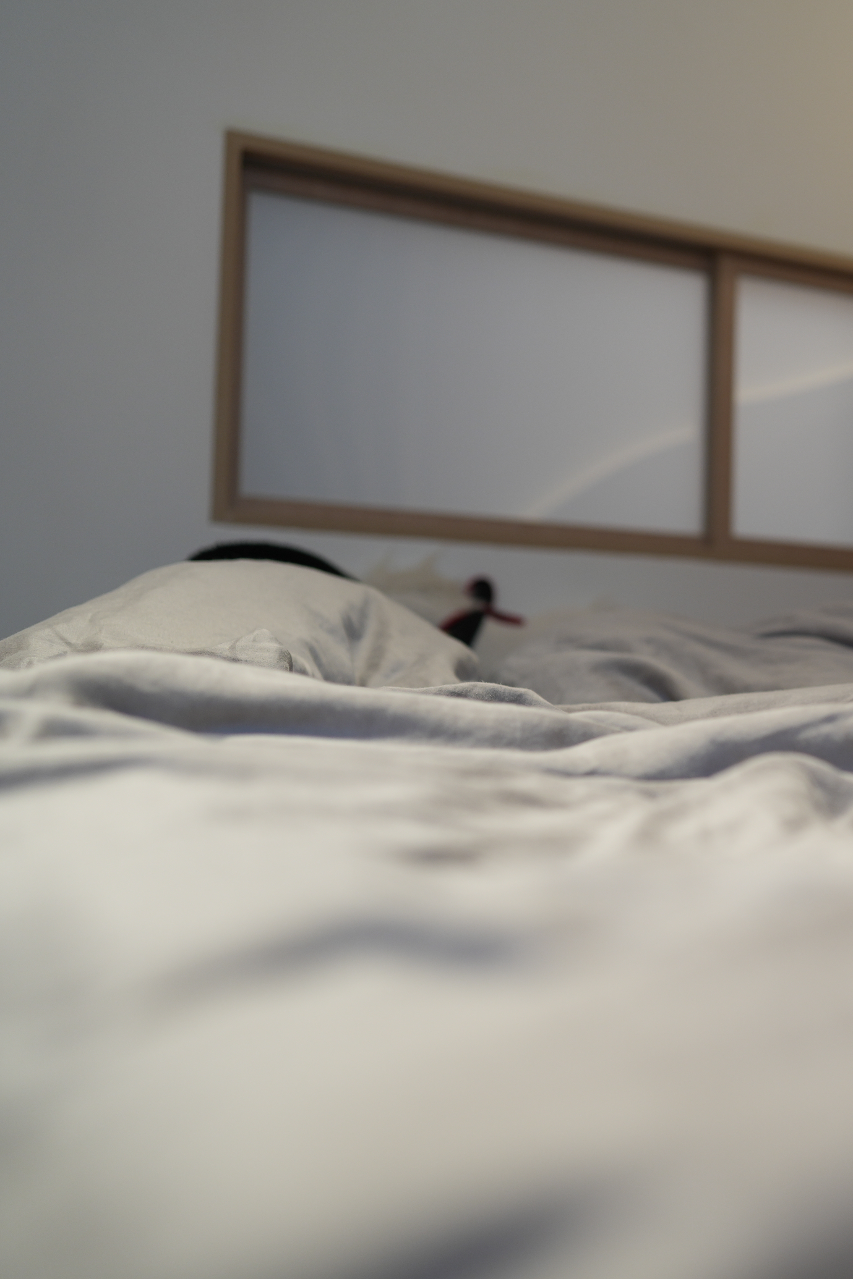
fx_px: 1884
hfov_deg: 23.9
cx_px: 933
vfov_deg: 37.5
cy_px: 639
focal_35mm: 53
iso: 160
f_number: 2.5
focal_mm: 35
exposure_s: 1/40
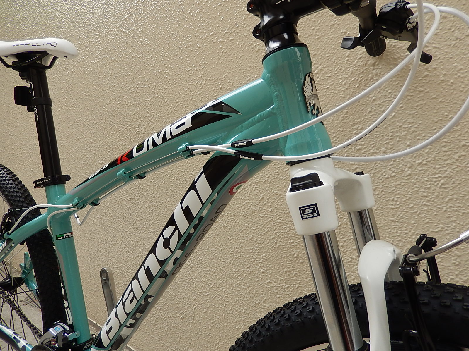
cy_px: 176
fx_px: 339
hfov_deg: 69.4
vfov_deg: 54.9
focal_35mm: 25
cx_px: 234
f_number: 3.4
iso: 125
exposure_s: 1/100
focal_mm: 4.5
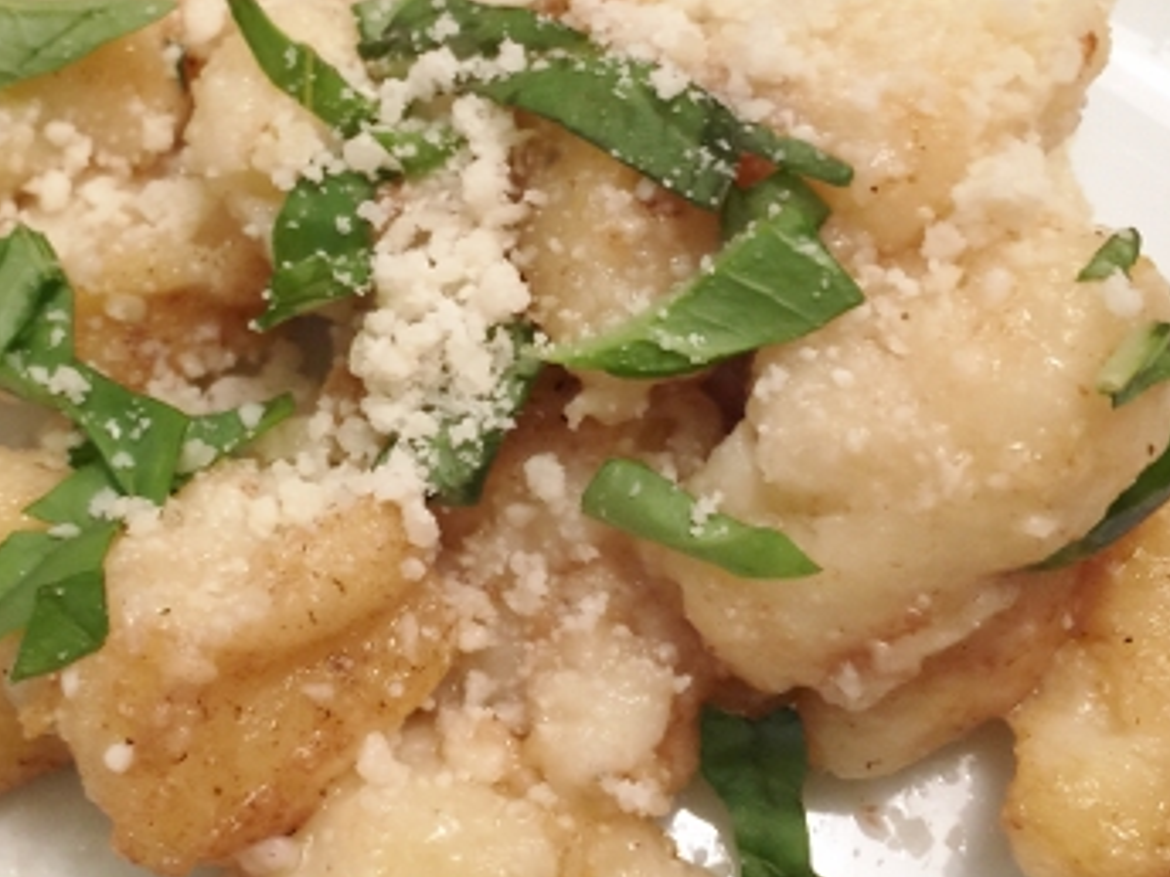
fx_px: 1825
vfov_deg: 27.0
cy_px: 337
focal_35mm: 54
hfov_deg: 35.4
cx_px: 483
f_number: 2.2
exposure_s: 1/15
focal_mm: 4.15
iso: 50
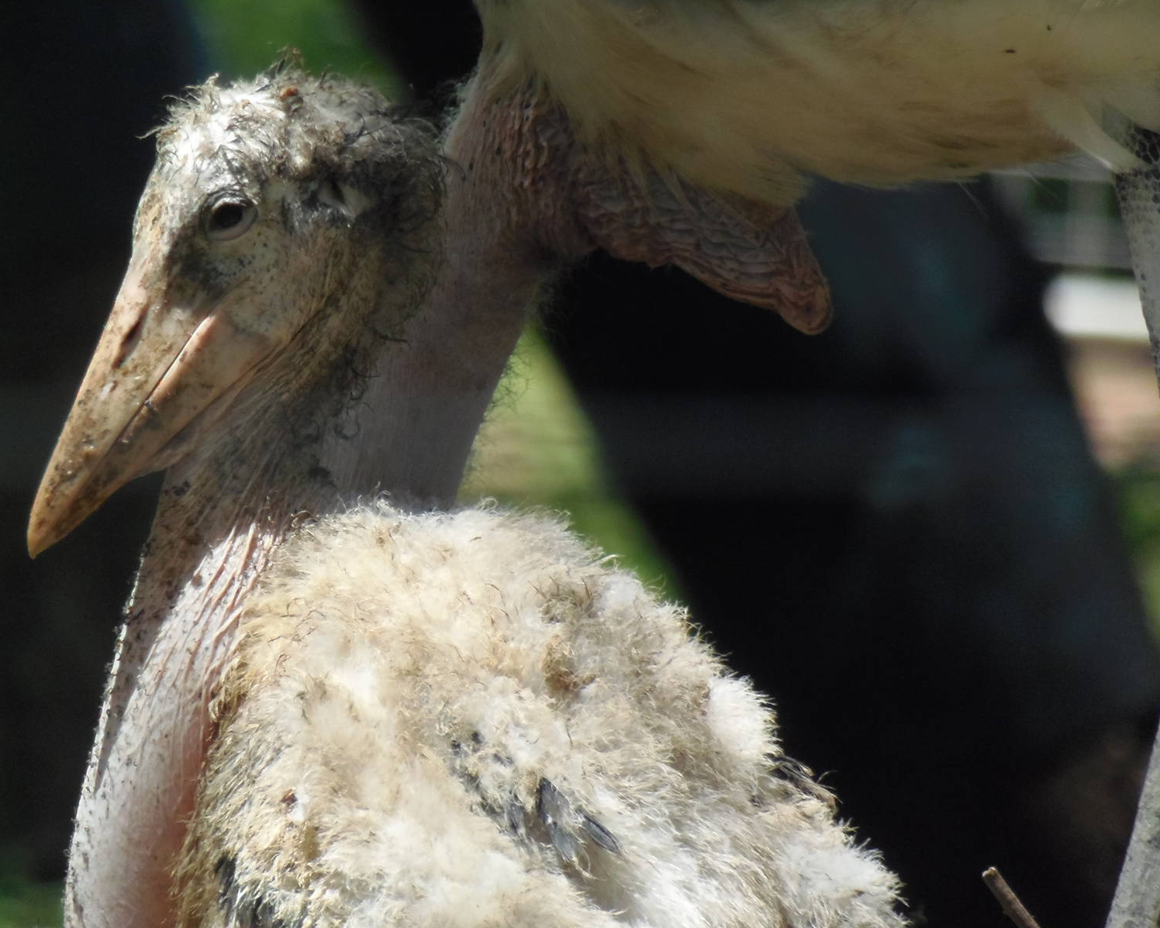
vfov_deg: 1.7
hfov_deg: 2.1
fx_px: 30969
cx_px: 557
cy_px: 464
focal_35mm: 902
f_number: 5.7
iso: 250
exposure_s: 1/500
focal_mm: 154.8
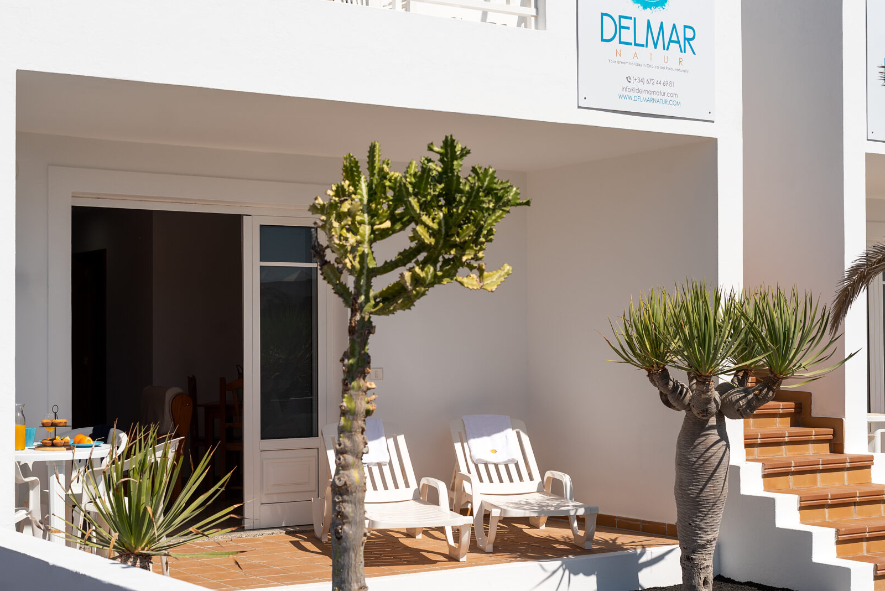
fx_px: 1475
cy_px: 308
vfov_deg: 22.6
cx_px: 445
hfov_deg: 33.4
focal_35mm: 60
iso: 100
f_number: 5.6
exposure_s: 1/1600
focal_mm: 50
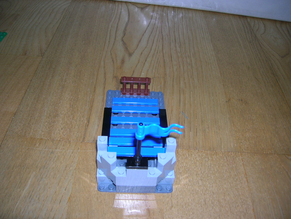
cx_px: 146
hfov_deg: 54.0
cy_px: 110
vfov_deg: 41.8
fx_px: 286
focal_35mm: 34
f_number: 2.9
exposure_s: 1/60.1
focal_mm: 5.7
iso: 50
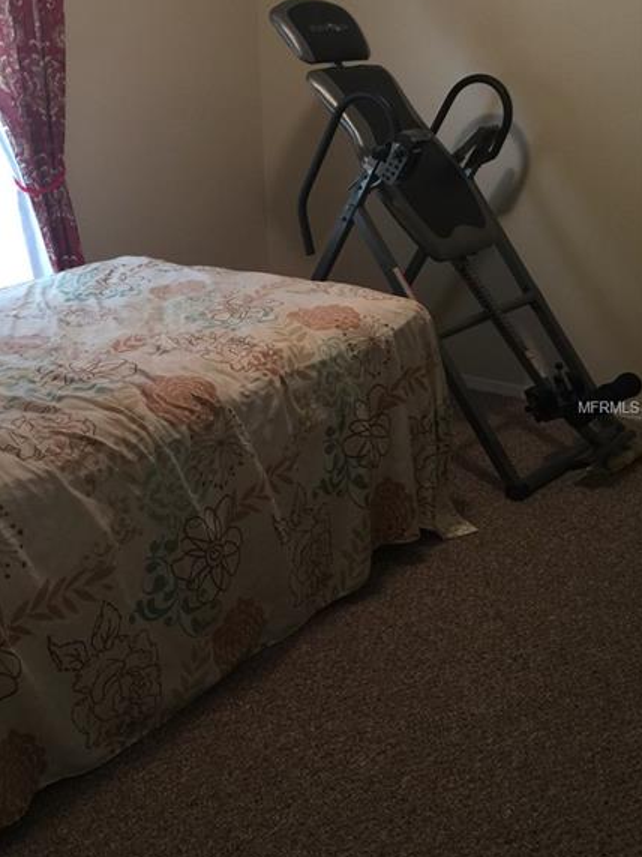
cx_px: 214
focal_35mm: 39
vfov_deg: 47.9
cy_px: 408
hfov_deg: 36.4
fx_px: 965
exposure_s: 1/15
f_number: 2.2
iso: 64
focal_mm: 4.15
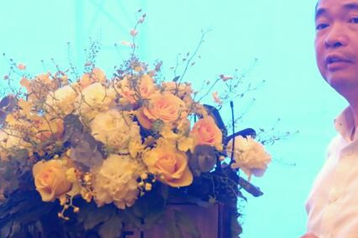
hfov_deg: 8.8
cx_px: 255
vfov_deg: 5.8
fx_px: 2337
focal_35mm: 235
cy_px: 62
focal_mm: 84.8
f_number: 5.2
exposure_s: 1/60
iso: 3200
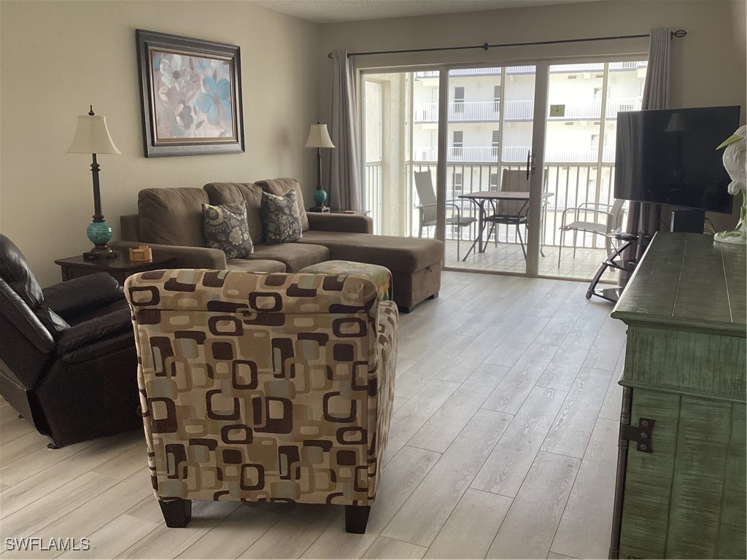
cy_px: 280
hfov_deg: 58.4
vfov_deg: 45.4
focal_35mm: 31
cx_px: 374
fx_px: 669
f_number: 2.4
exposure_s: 1/120
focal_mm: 3.3
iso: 64
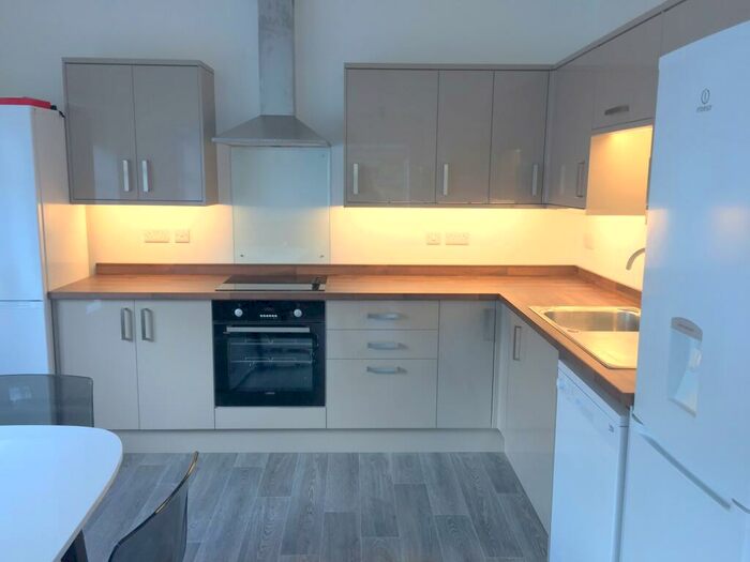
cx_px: 375
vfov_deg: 48.2
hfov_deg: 61.7
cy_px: 281
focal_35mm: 29
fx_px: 628
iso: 32
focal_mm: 4.15
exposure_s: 1/50
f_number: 2.2
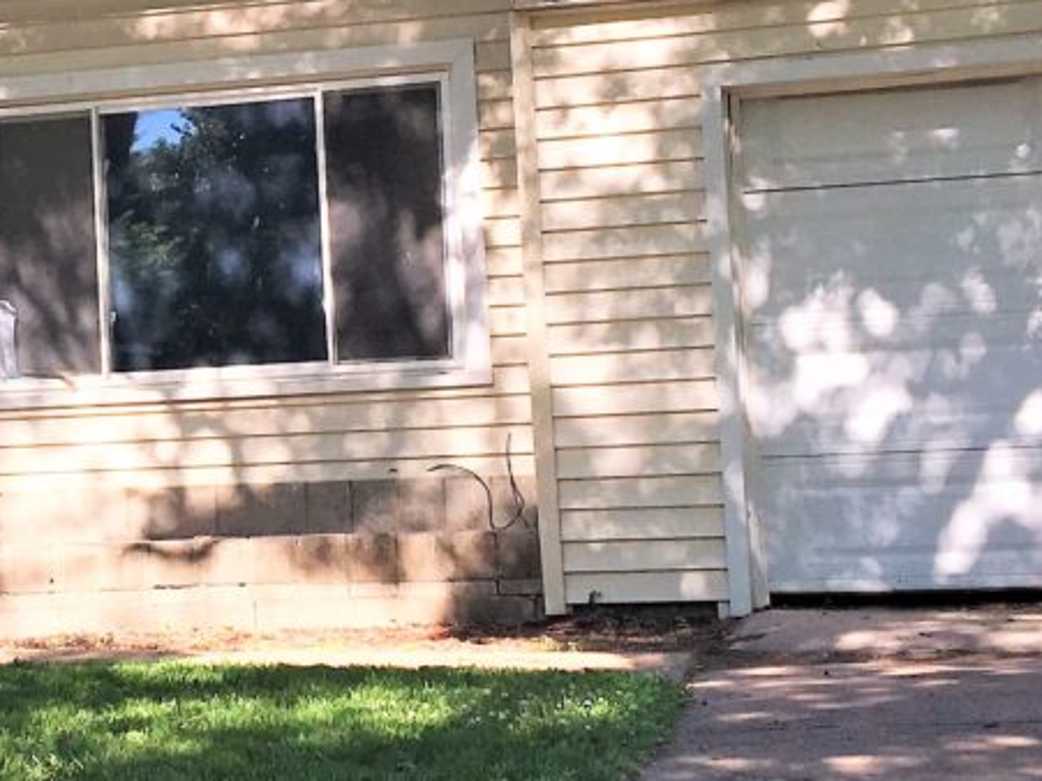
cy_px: 261
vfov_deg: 16.4
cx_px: 74
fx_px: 2708
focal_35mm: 90
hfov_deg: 21.2
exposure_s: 1/699
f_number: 2.2
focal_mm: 4.15
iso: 25
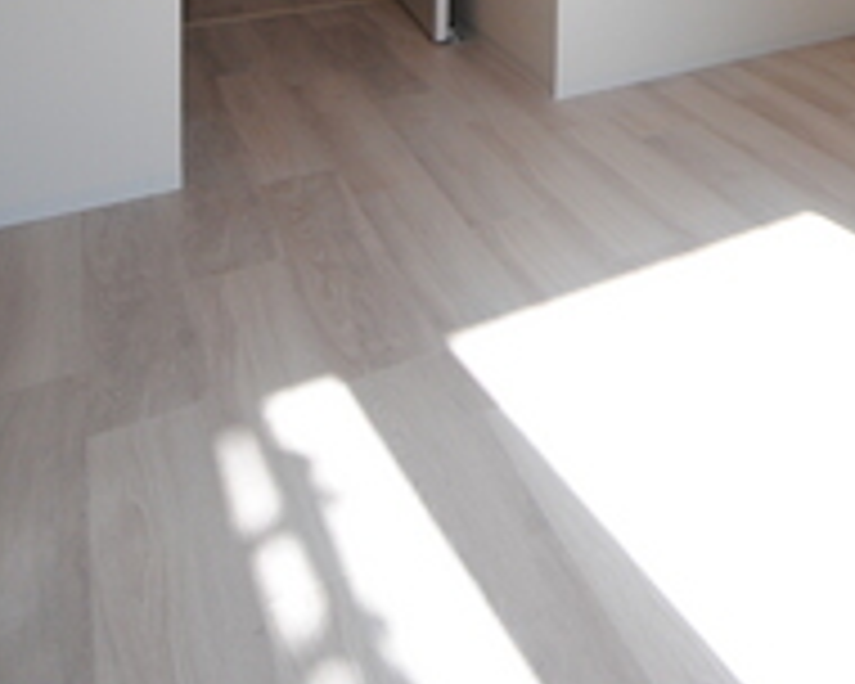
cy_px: -230
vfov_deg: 30.1
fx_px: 962
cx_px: 954
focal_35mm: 38
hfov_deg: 38.9
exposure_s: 1/100
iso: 200
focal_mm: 8
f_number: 5
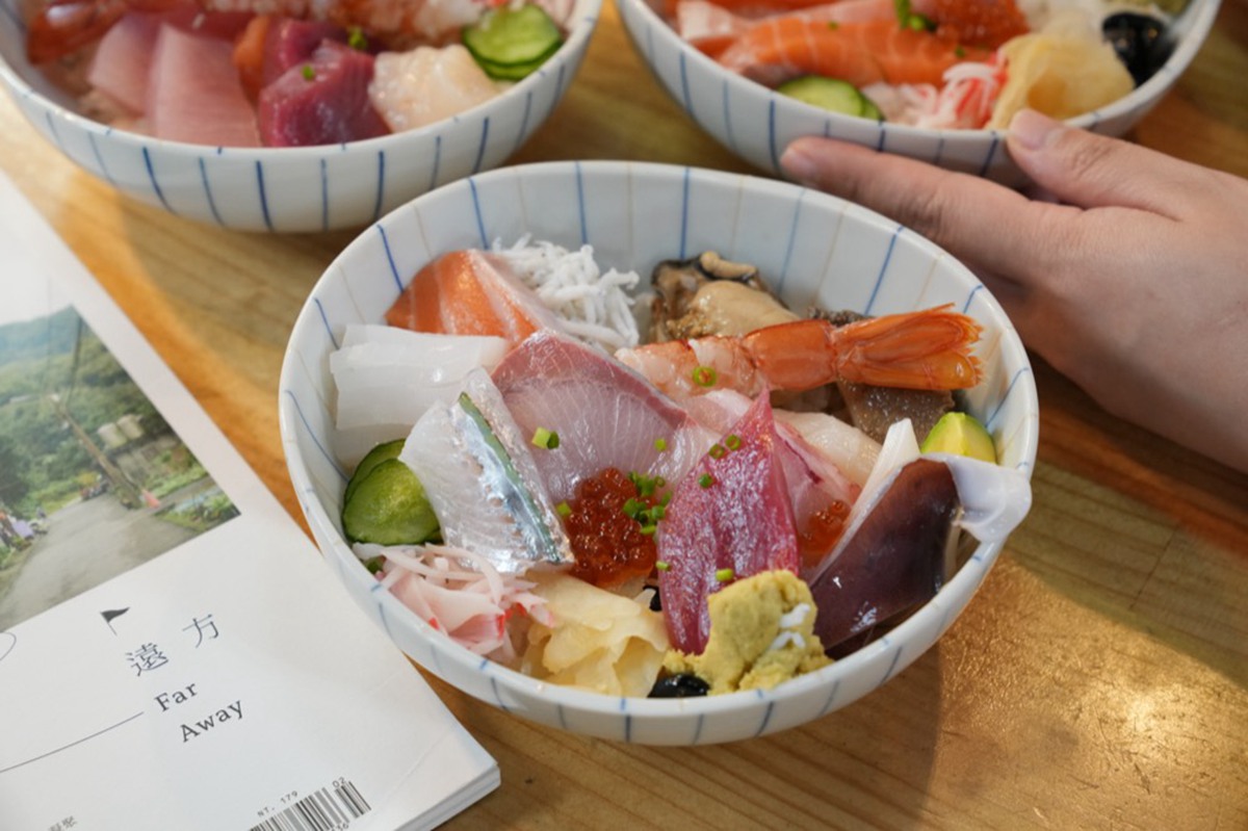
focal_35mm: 70
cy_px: 416
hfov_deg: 28.9
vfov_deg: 19.4
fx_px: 2426
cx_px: 624
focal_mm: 70
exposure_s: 1/80
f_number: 6.3
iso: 3200
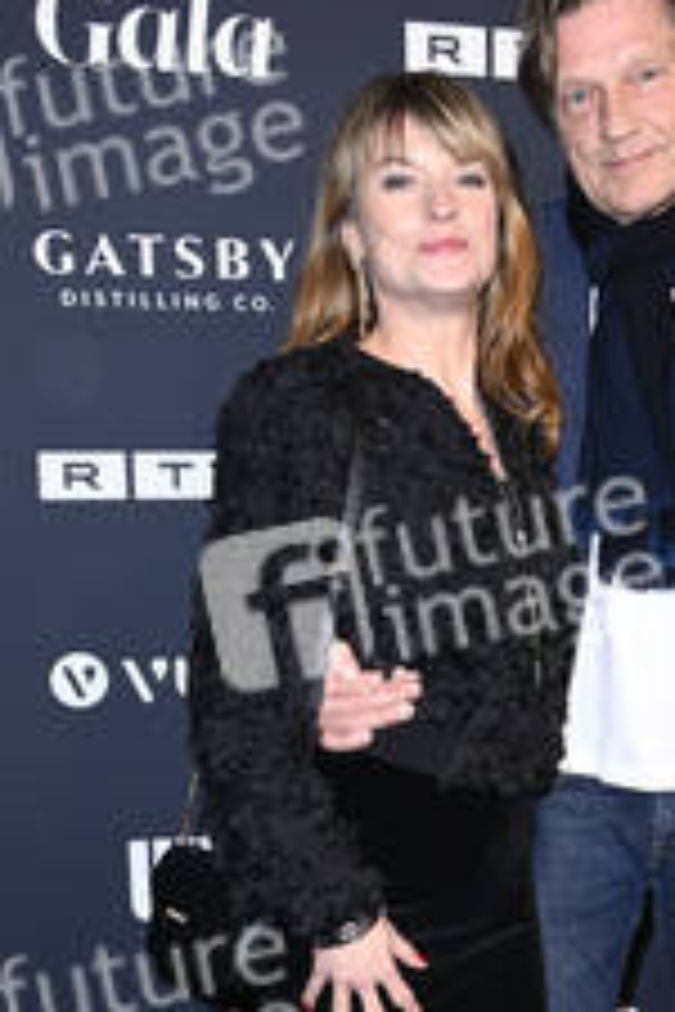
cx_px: 562
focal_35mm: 64
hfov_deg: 20.9
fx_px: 1800
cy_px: 810
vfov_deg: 30.6
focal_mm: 36
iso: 640
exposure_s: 1/250
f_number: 5.6
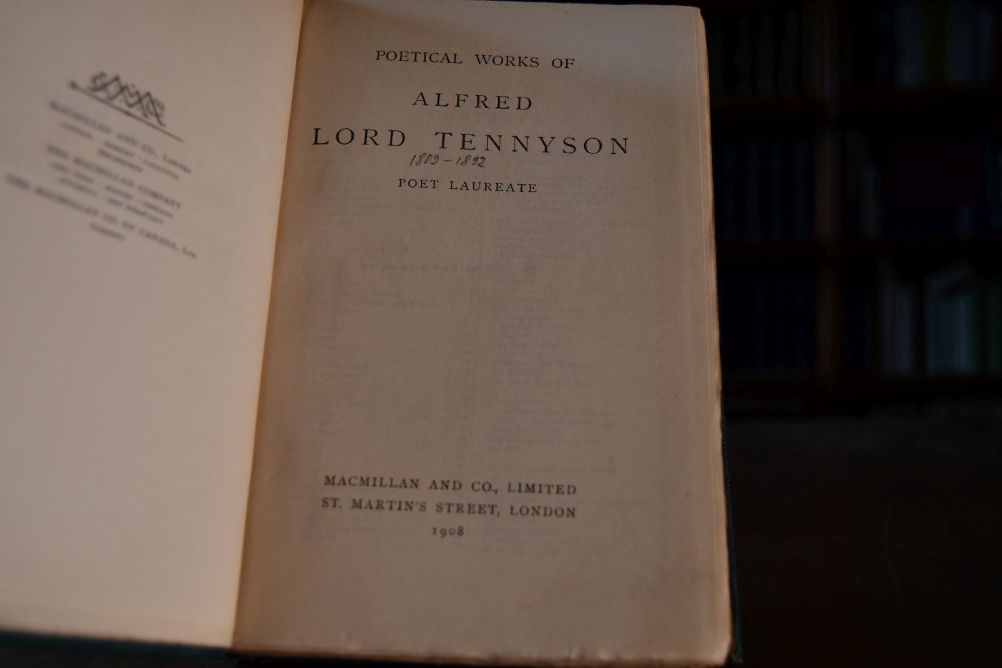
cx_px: 501
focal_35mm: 39
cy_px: 334
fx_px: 1085
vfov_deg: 34.2
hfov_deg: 49.6
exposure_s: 1/250
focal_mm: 26
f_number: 4
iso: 500
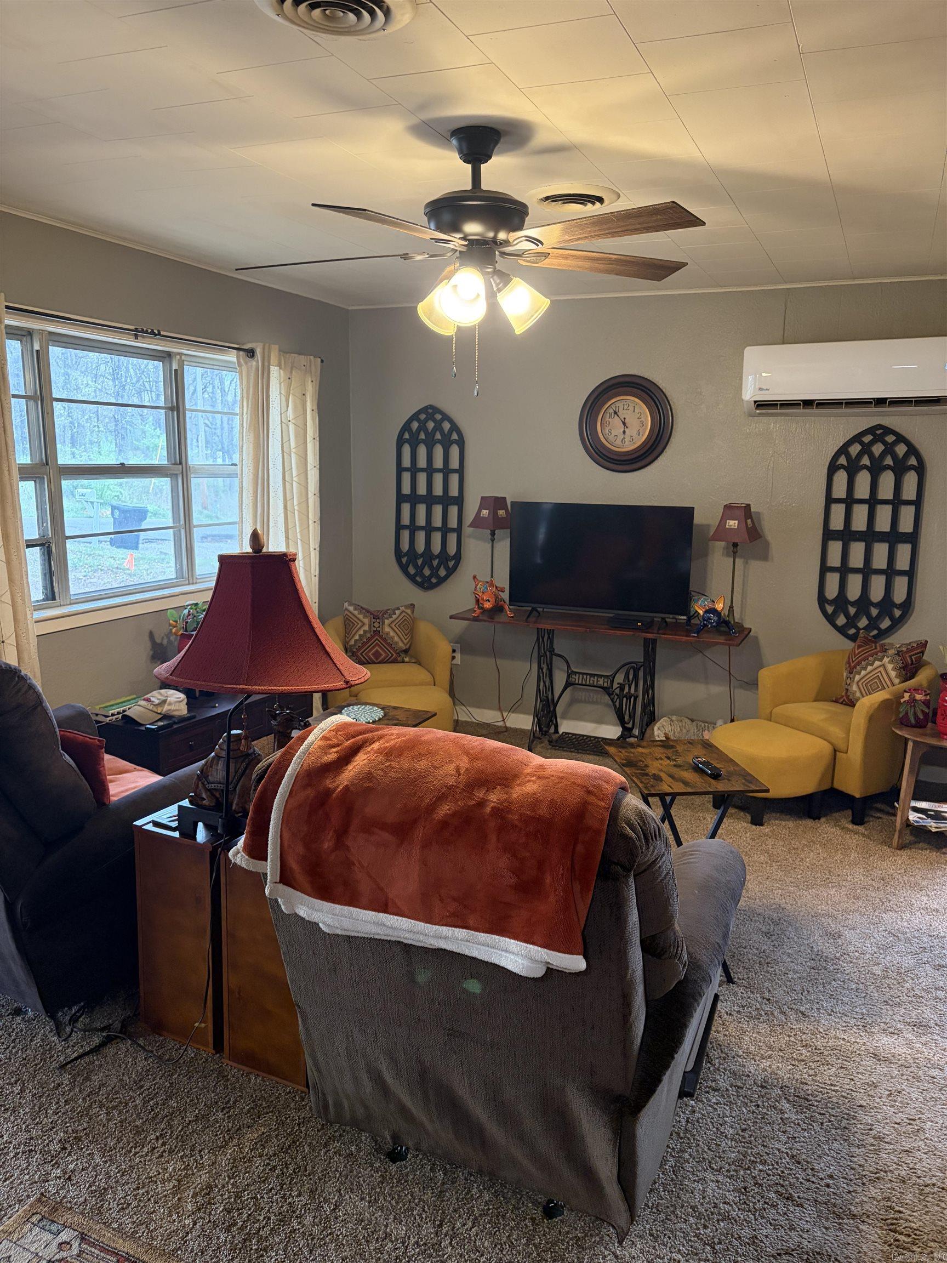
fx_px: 948
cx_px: 474
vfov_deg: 67.3
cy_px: 632
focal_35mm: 26
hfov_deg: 53.1
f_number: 1.6
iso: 320
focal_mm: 5.96
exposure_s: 1/60
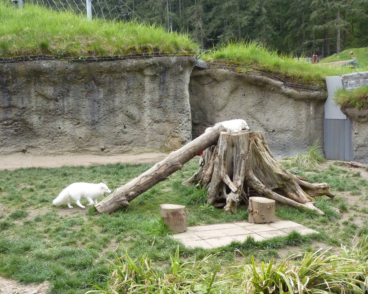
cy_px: 171
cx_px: 151
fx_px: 490
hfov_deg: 41.0
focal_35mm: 45
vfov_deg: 33.4
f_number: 3.6
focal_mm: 6.1
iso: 320
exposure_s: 1/500
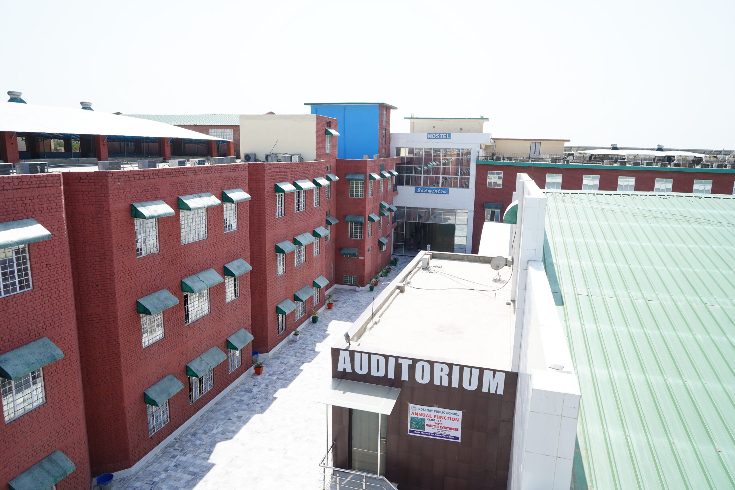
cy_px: 245
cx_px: 368
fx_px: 490
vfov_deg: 53.1
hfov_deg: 73.7
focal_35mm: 24
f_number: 10
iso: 125
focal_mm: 24
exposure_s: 1/125
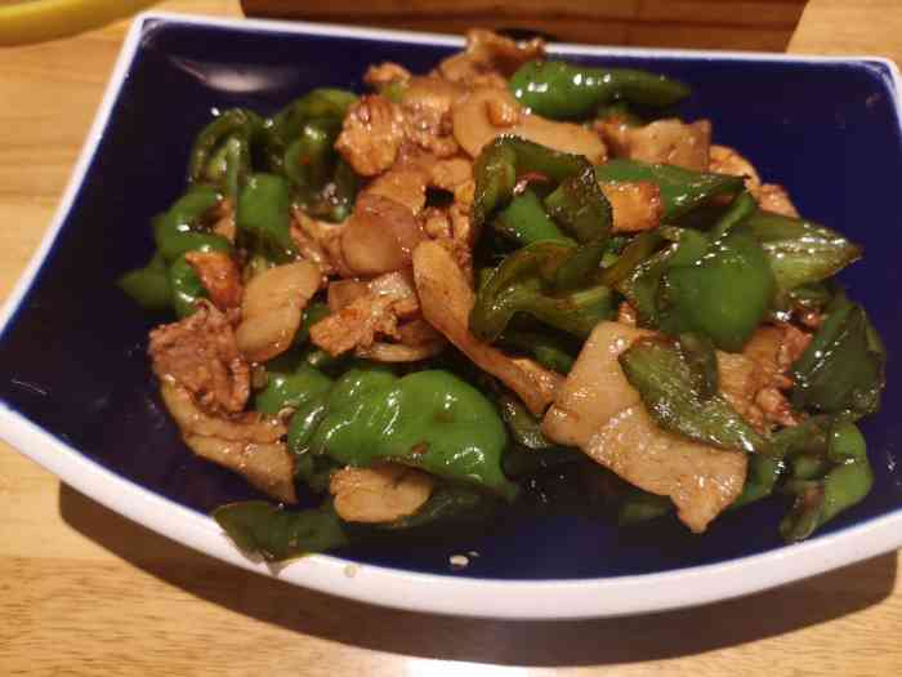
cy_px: 338
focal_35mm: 27
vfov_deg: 51.4
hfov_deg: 65.3
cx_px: 451
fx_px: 704
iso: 160
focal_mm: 5.58
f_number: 1.8
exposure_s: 1/50
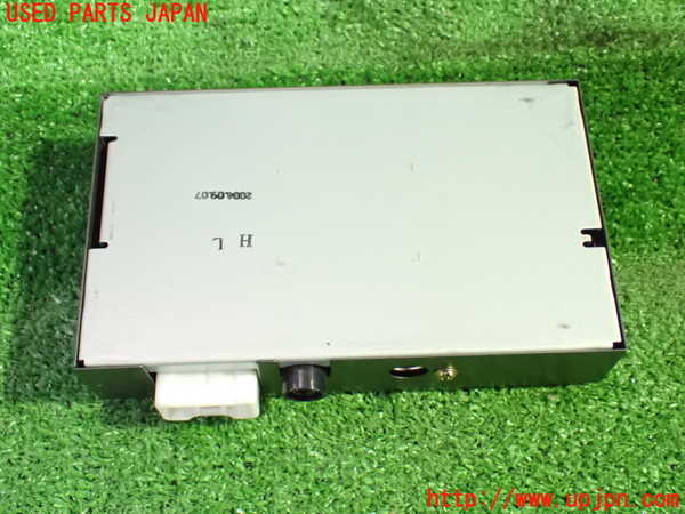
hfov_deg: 42.9
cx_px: 342
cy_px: 257
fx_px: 871
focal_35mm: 44
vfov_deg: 32.9
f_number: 2.9
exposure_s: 1/30
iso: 1600
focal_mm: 7.84
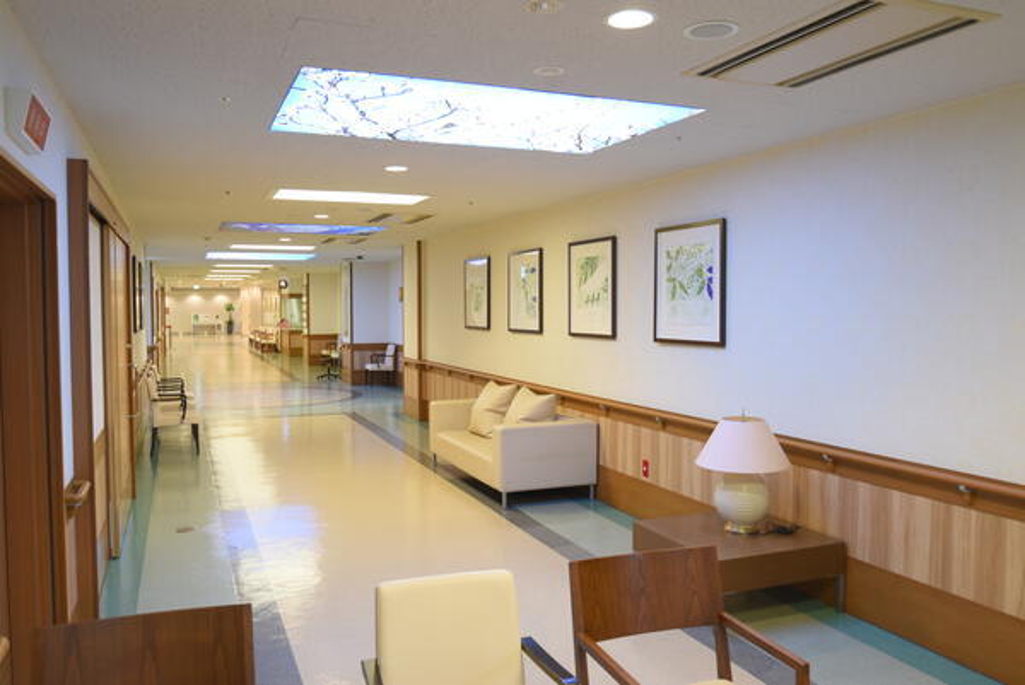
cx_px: 512
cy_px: 342
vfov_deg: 45.0
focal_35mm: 29
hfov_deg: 63.6
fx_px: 826
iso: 900
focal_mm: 29
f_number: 4.5
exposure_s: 1/60
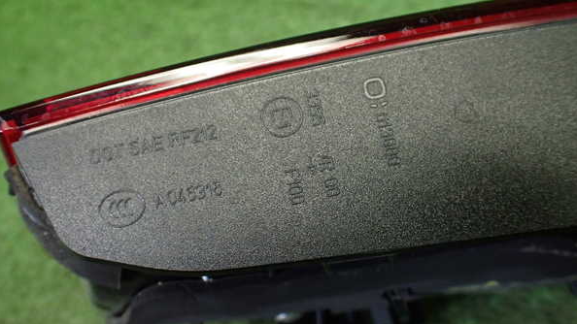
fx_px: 505
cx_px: 288
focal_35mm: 33
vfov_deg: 35.6
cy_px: 148
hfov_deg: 59.5
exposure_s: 1/125
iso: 800
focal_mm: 5.4
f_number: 2.3
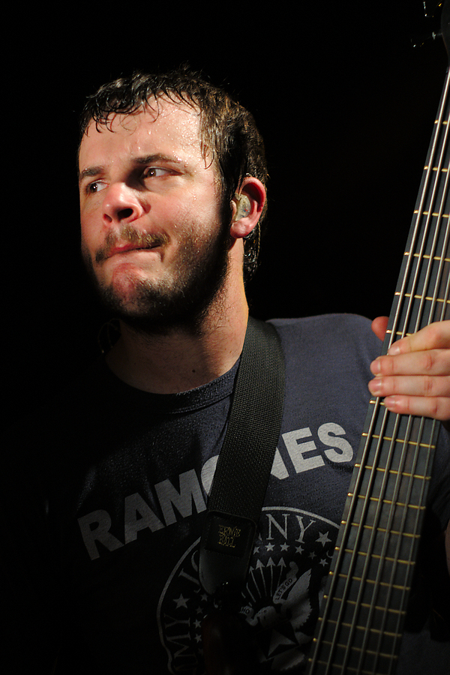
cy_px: 338
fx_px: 1406
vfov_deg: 27.0
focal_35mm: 75
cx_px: 225
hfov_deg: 18.2
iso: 400
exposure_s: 1/160
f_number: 2
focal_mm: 50
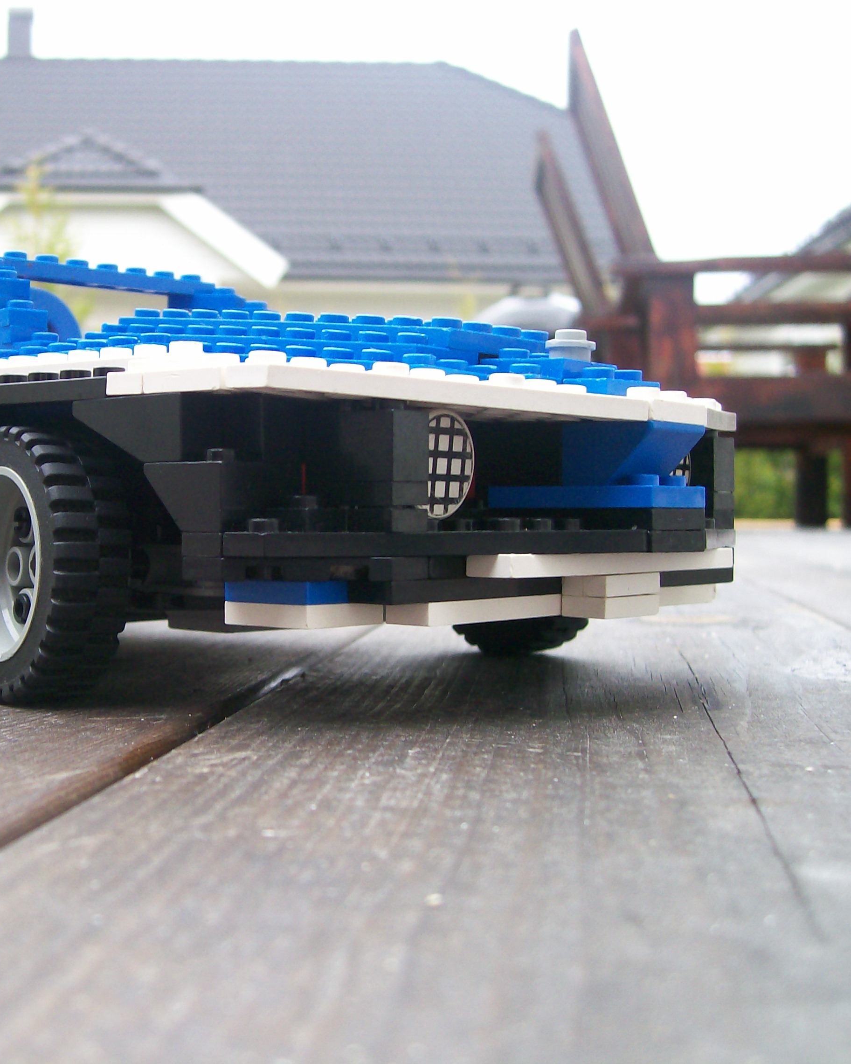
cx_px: 217
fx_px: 1448
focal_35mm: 46
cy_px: 528
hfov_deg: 32.2
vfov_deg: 40.3
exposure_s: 1/32
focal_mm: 5.8
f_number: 2.8
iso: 84
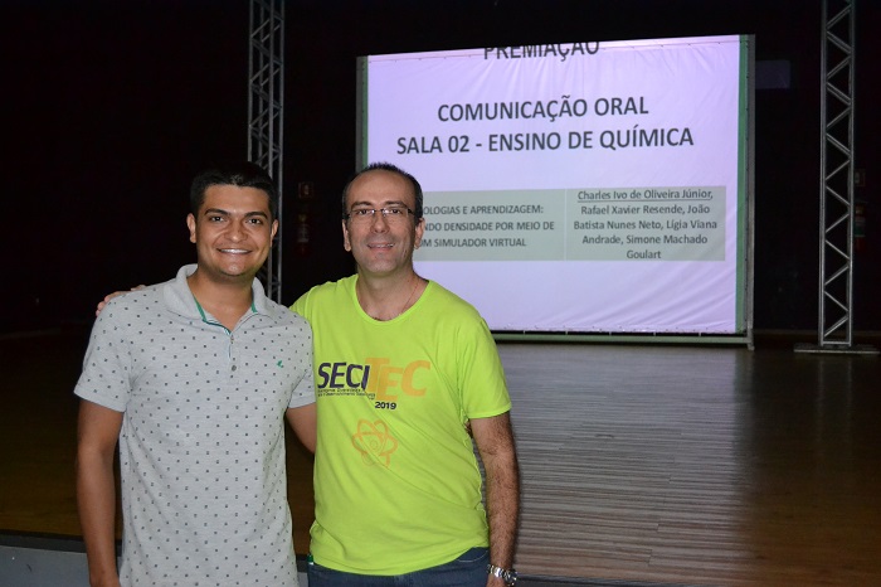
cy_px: 294
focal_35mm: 42
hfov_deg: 46.4
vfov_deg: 31.9
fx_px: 1027
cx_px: 440
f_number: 4.5
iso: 3200
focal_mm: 28
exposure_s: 1/60
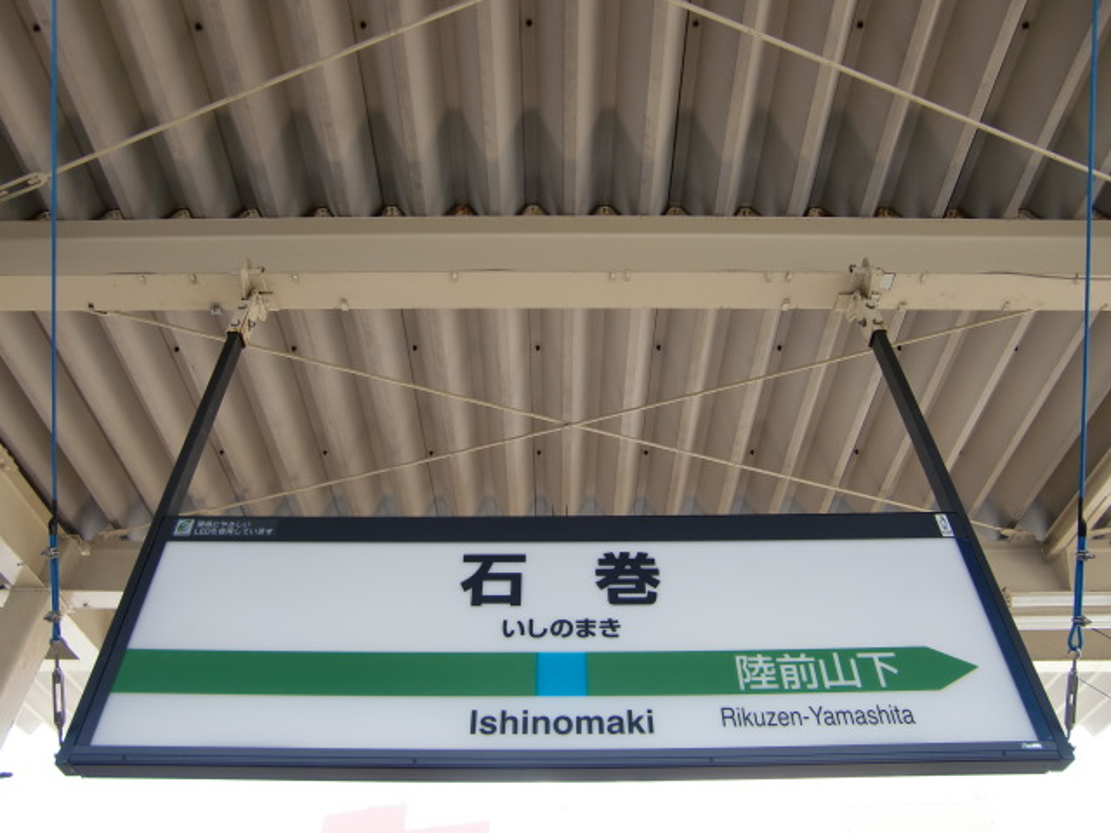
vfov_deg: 49.7
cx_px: 556
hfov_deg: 63.4
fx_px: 899
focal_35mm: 28
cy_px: 416
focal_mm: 4.9
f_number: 2.6
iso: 64
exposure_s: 1/200
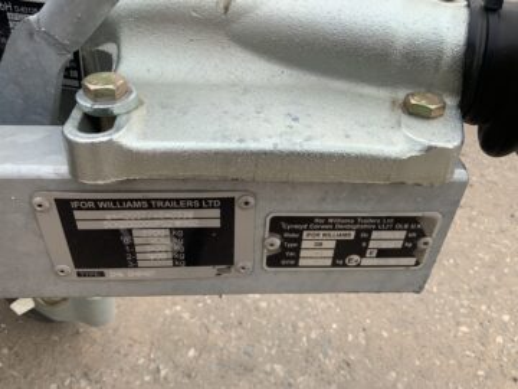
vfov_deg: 48.2
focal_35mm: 29
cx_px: 259
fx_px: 434
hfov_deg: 61.7
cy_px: 194
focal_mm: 3
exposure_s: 1/700
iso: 16
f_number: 1.8
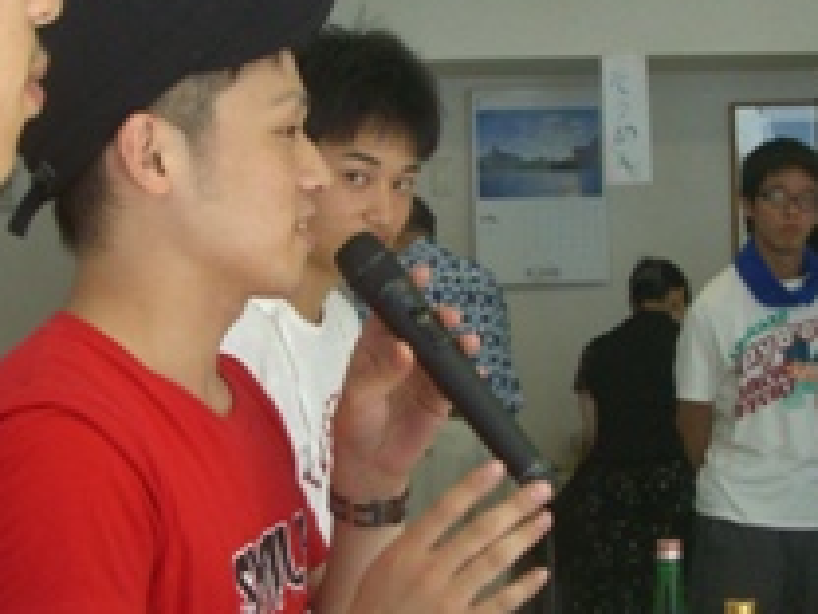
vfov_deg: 18.0
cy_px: 350
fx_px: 1938
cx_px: 433
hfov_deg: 23.8
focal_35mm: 82
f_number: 2.8
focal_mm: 7.9
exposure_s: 1/160
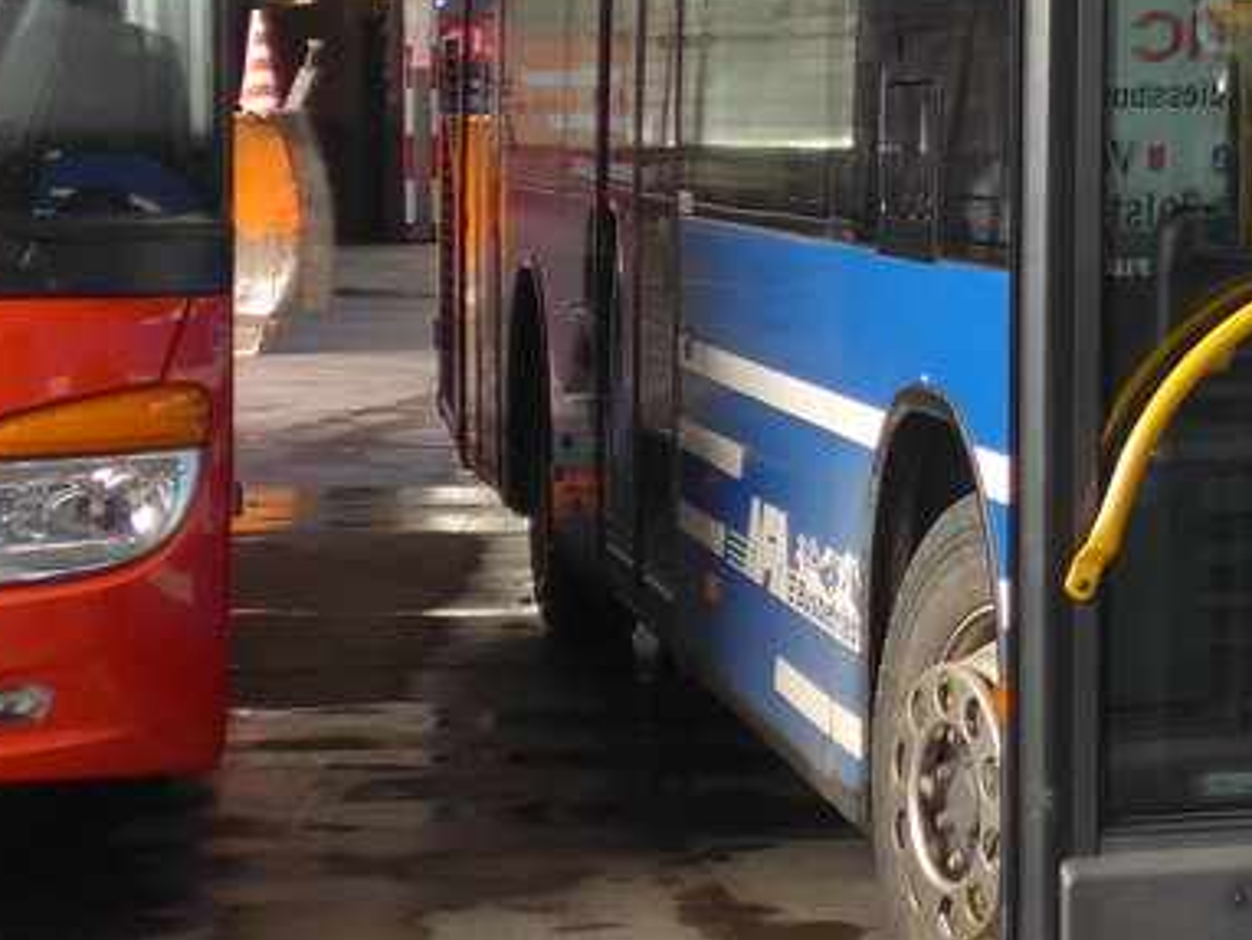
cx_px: 1865
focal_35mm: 113
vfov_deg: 13.0
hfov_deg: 16.0
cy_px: 121
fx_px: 4090
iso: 100
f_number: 2.4
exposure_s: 1/60
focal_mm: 7.5
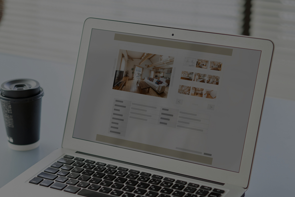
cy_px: 121
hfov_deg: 20.7
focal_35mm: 98
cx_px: 101
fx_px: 803
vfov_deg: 14.0
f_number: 2
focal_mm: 55
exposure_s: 1/80
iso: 320
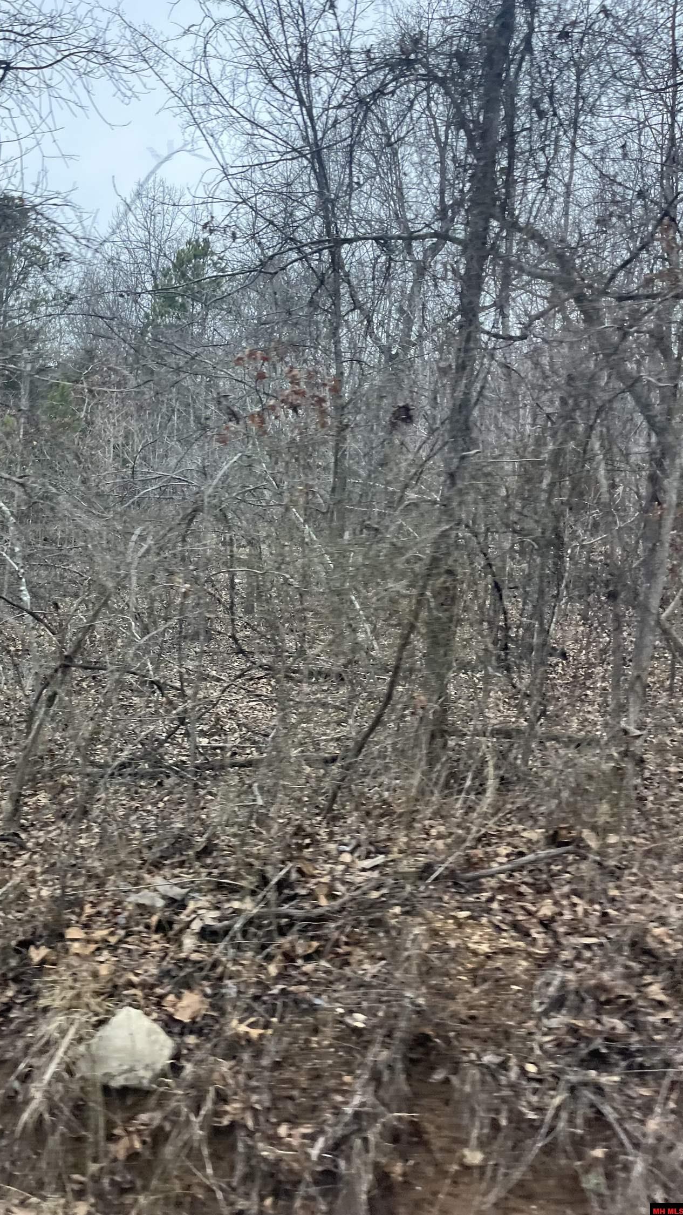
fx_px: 933
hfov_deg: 39.6
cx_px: 220
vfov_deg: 66.1
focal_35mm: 29
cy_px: 596
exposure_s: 1/121
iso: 64
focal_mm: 5.1
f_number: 1.6
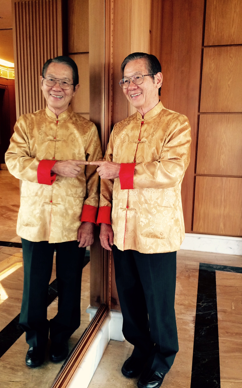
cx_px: 115
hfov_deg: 40.6
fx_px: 327
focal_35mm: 31
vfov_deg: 61.2
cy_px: 193
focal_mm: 4.15
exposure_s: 1/30
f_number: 2.2
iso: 125
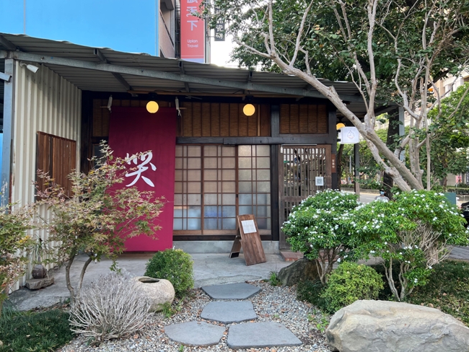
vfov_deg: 44.1
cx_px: 222
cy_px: 158
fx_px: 434
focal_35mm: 32
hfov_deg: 56.8
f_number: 1.5
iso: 50
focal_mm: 5.7
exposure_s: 1/182
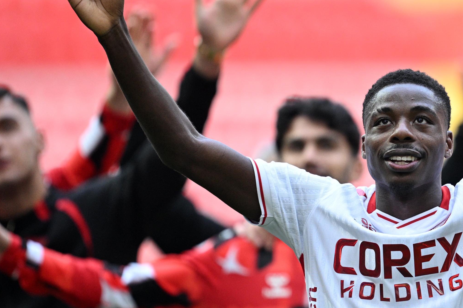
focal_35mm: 819
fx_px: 10532
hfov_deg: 2.5
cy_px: 162
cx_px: 428
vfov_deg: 1.7
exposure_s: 1/1000
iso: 1600
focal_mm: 400
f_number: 2.8
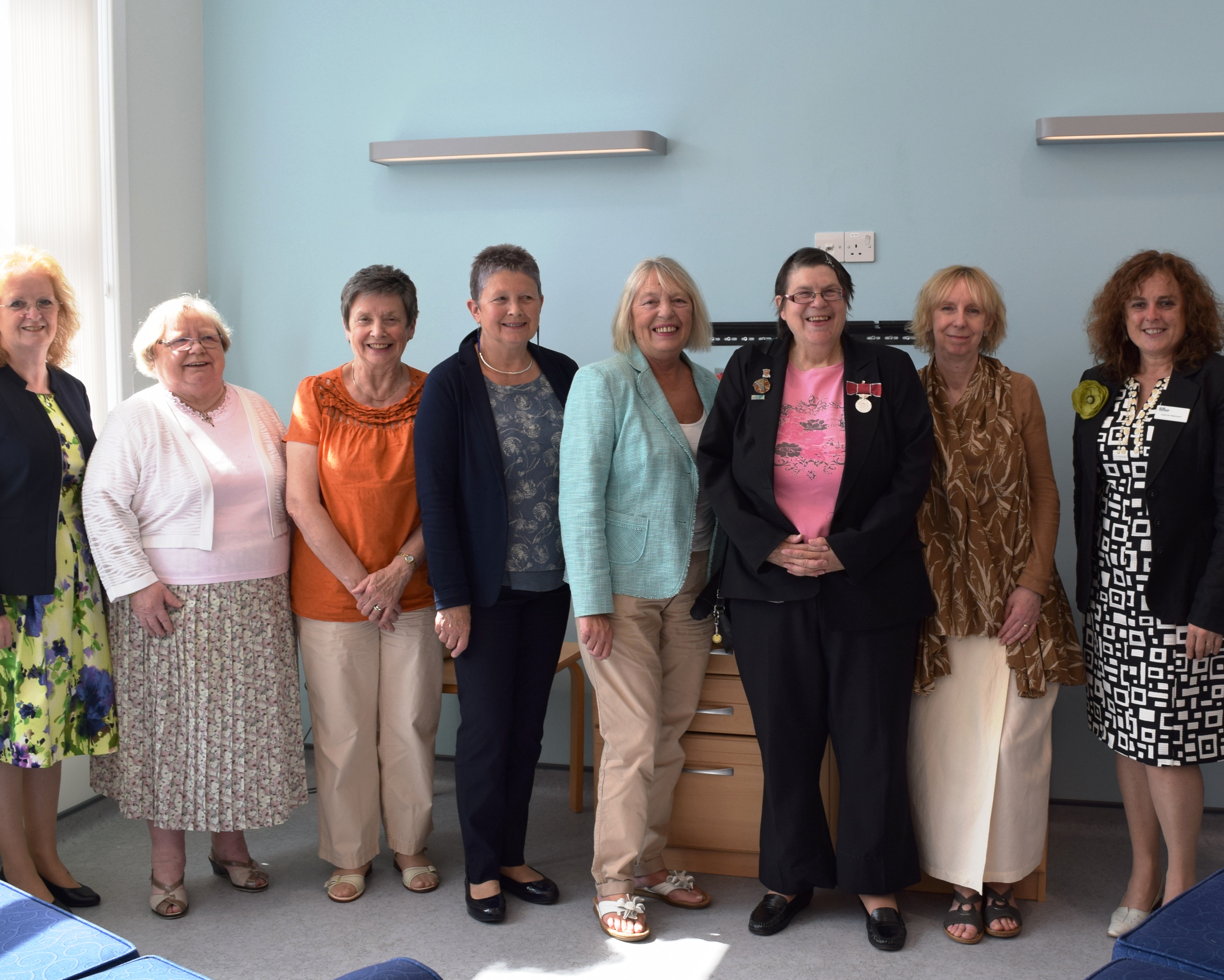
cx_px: 681
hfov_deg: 52.7
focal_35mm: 34
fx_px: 1232
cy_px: 489
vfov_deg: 43.4
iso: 400
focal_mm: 20
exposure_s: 1/160
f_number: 6.3
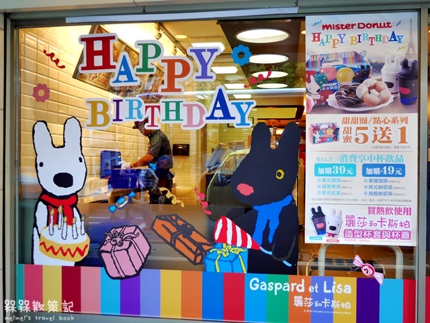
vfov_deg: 36.0
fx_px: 497
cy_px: 162
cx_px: 215
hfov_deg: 46.8
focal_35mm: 40
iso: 200
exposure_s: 1/20
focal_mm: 20
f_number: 4.5
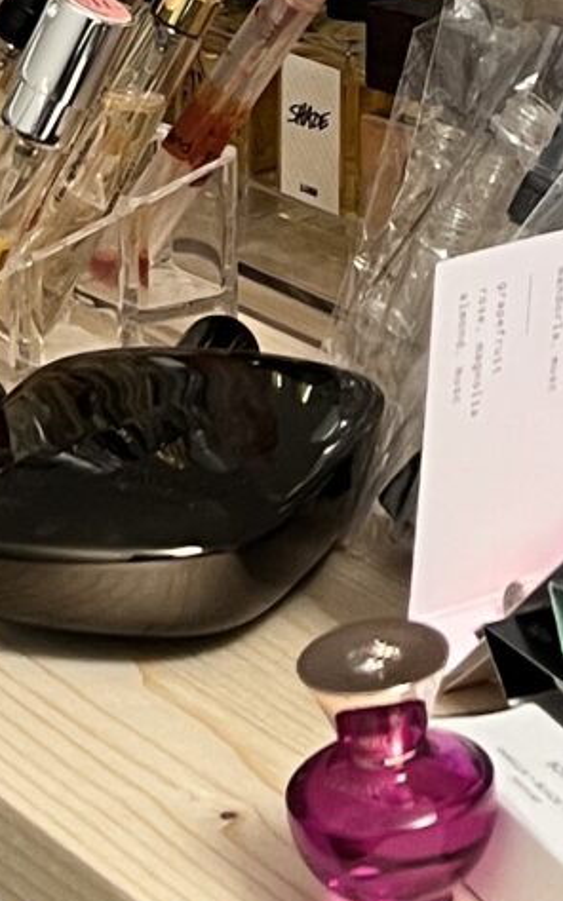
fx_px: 3660
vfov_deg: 12.6
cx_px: 352
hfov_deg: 8.8
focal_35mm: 149
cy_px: -804
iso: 125
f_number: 1.5
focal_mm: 5.7
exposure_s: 1/50
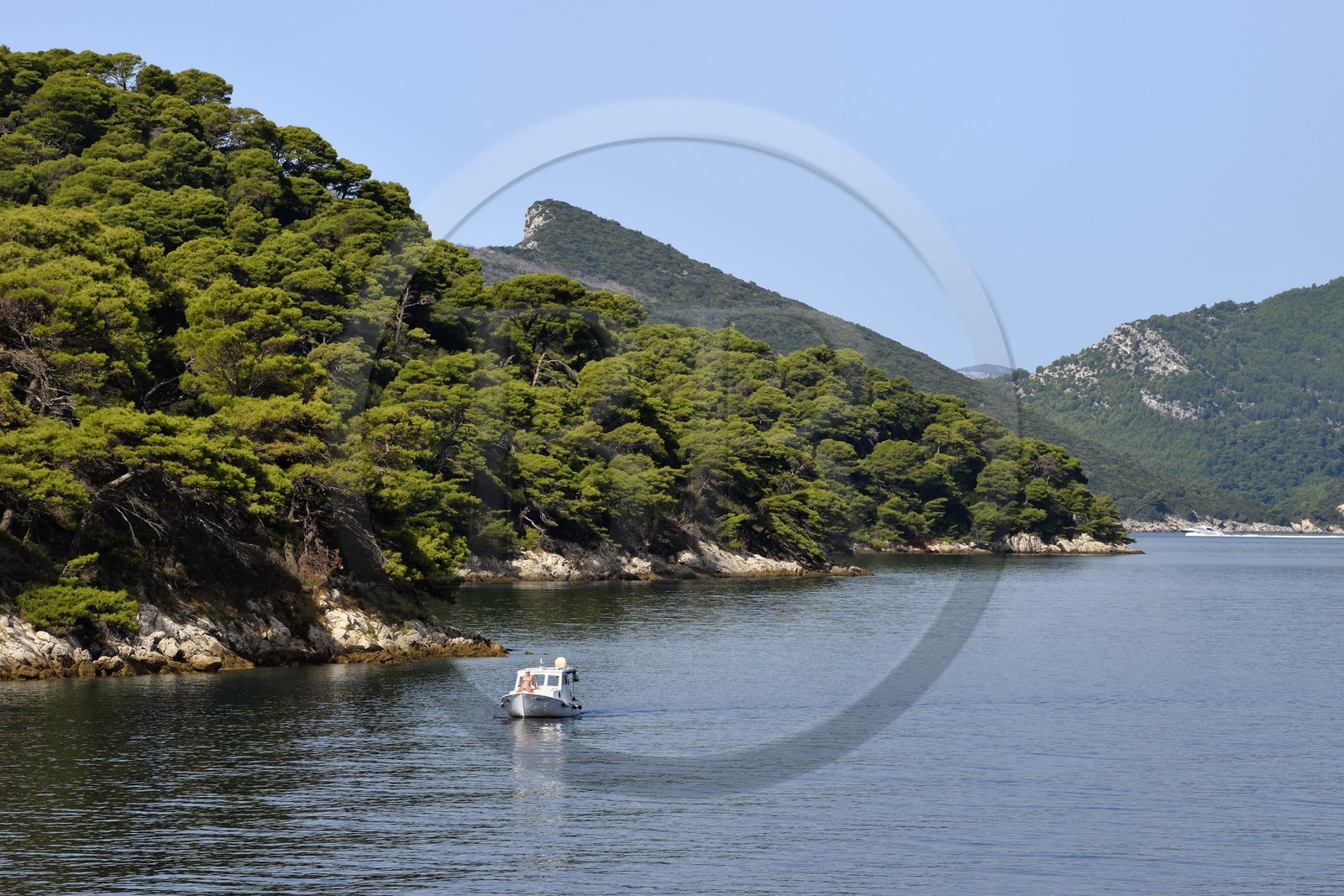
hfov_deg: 10.3
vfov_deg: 6.9
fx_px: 7467
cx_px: 672
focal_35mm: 200
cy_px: 448
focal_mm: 200
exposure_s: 1/250
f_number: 11
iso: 200
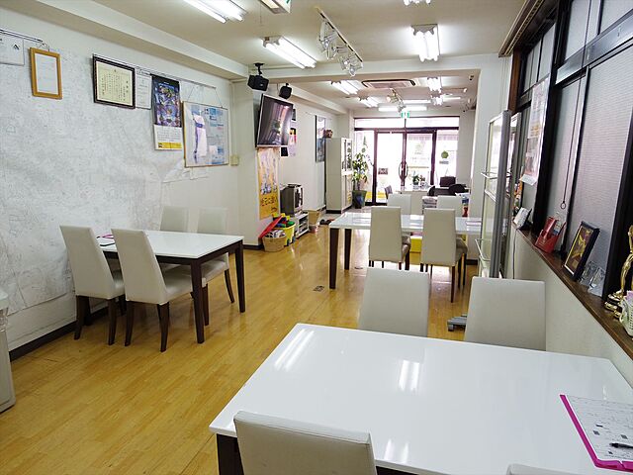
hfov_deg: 73.9
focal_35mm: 23
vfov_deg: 58.9
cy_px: 238
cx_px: 316
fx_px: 421
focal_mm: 5
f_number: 2.8
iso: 200
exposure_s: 1/60
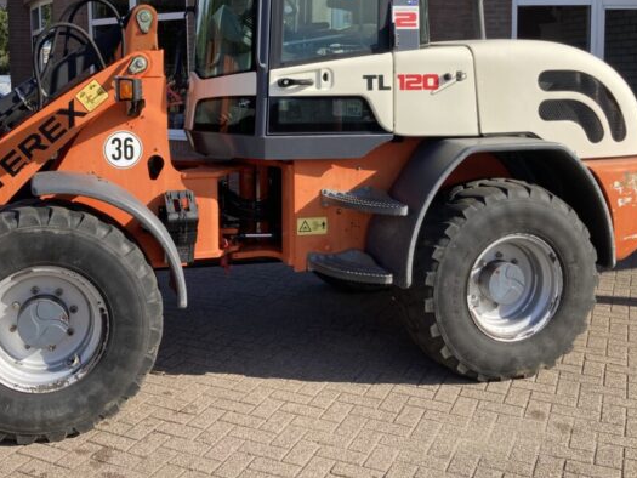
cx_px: 252
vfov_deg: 35.5
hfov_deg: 46.5
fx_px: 736
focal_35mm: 40
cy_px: 143
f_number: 1.8
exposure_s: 1/1215
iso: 20
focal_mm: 3.99
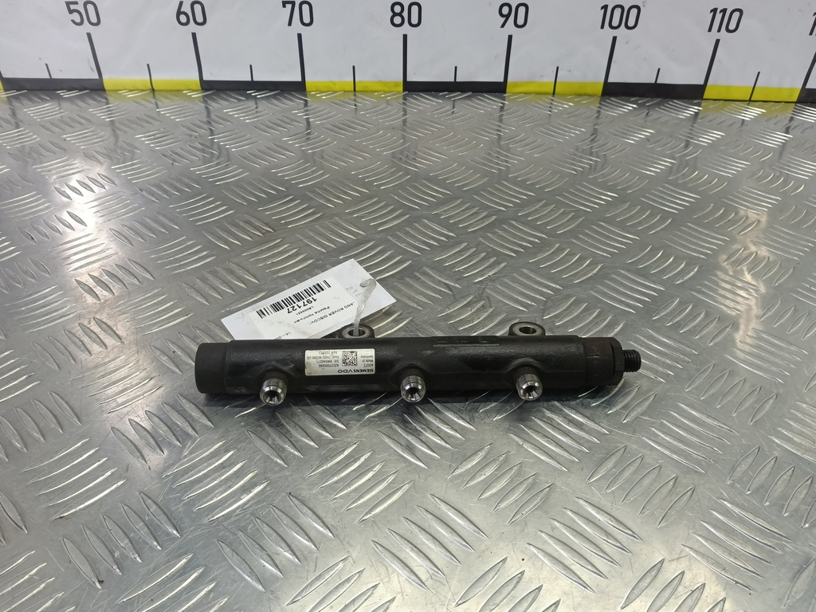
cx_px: 408
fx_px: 542
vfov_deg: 58.9
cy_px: 306
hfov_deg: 73.9
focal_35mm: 23
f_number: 1.6
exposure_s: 1/50
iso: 107
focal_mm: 4.11
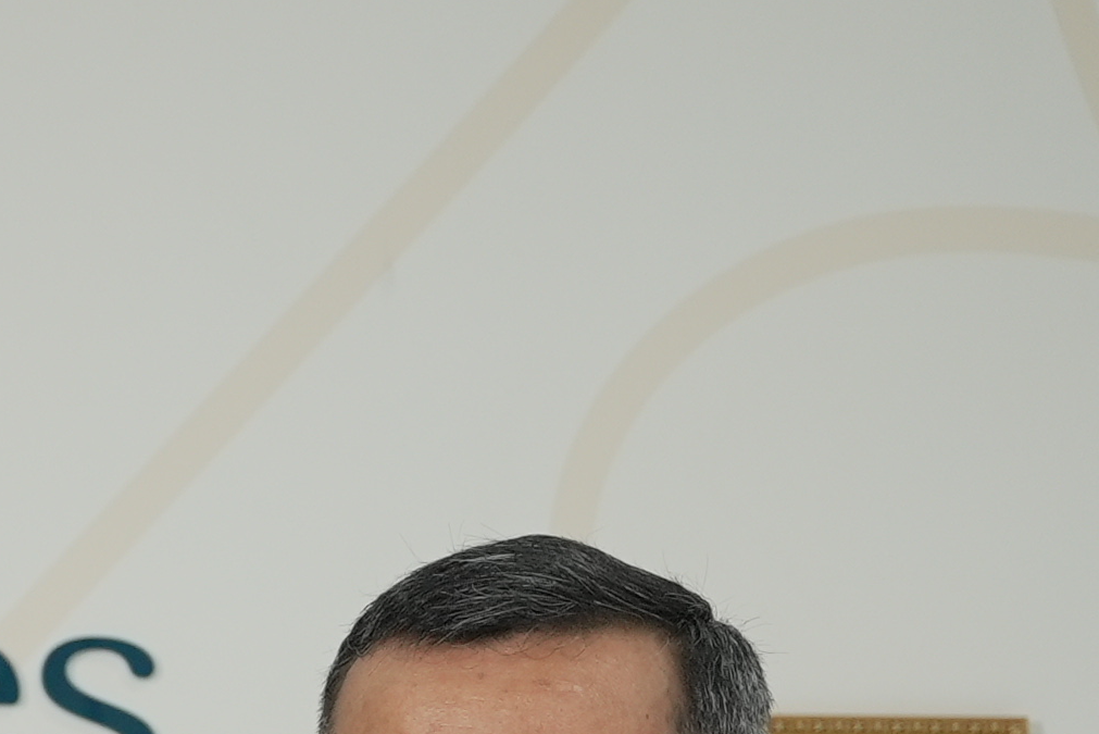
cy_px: 1177
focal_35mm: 132
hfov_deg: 14.4
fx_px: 4034
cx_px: -597
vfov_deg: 10.0
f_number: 4
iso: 800
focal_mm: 31.5
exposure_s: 1/160
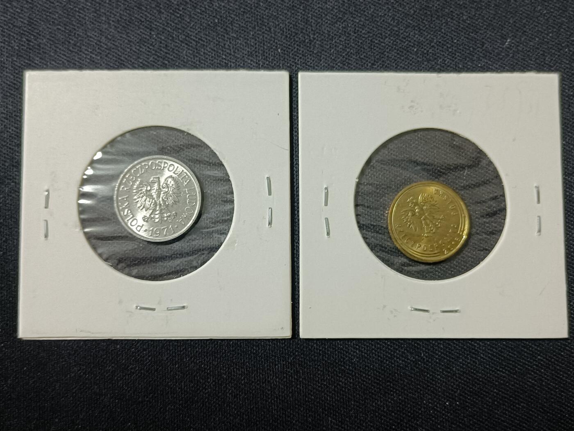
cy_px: 216
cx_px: 287
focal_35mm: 39
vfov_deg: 36.8
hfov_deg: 47.9
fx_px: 647
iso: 1470
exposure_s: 1/33.3
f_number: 1.8
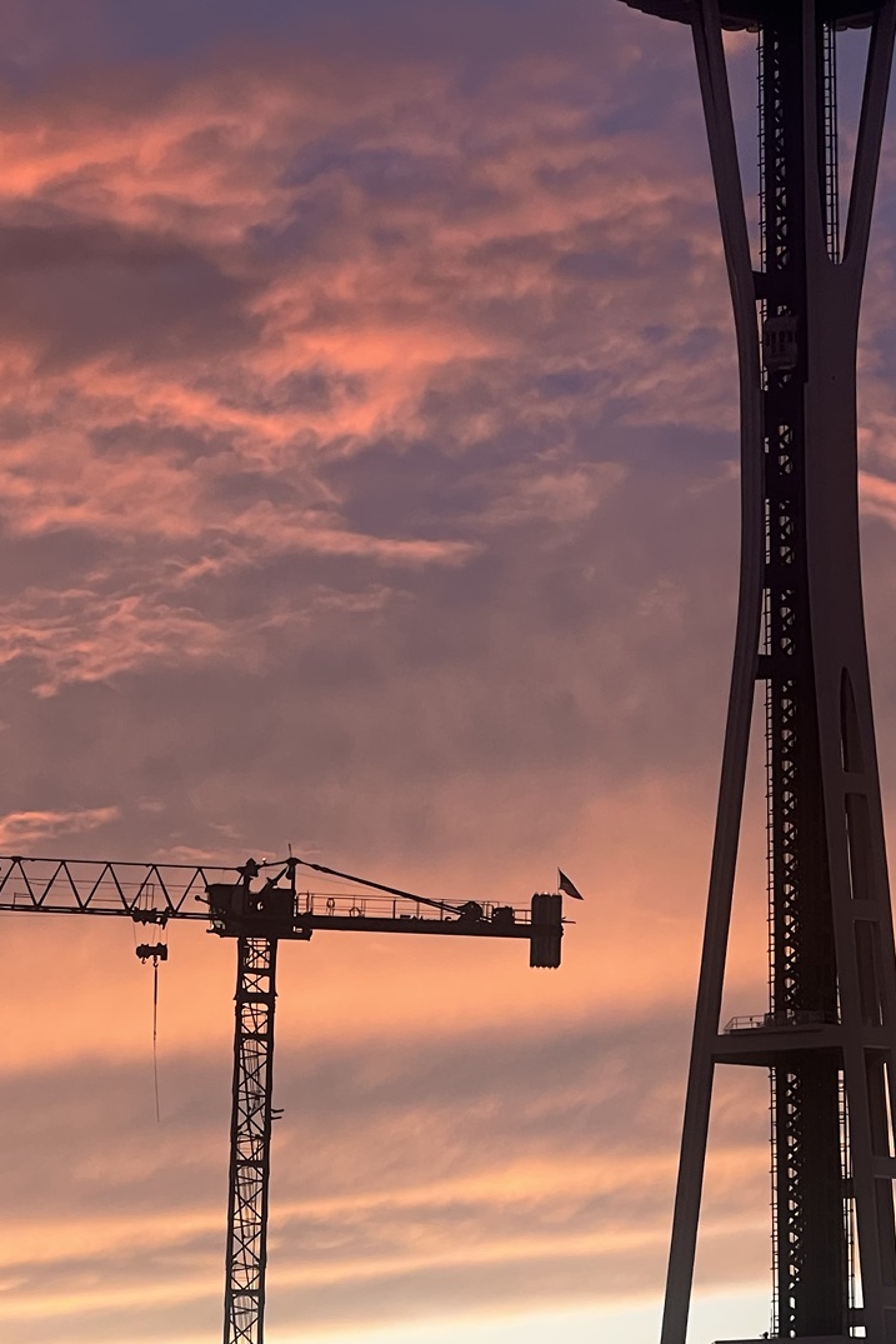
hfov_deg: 9.2
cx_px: 737
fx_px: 5560
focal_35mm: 149
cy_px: 425
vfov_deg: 13.7
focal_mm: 9
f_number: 2.8
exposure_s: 1/99
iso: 100
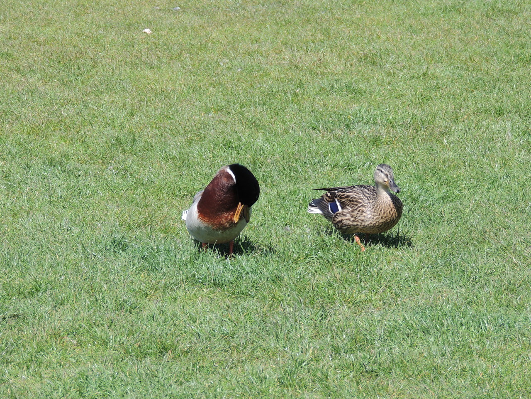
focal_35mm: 200
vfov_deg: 7.4
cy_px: 200
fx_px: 3068
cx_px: 266
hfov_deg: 9.9
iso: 100
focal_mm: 35.6
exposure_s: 1/320
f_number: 4.6
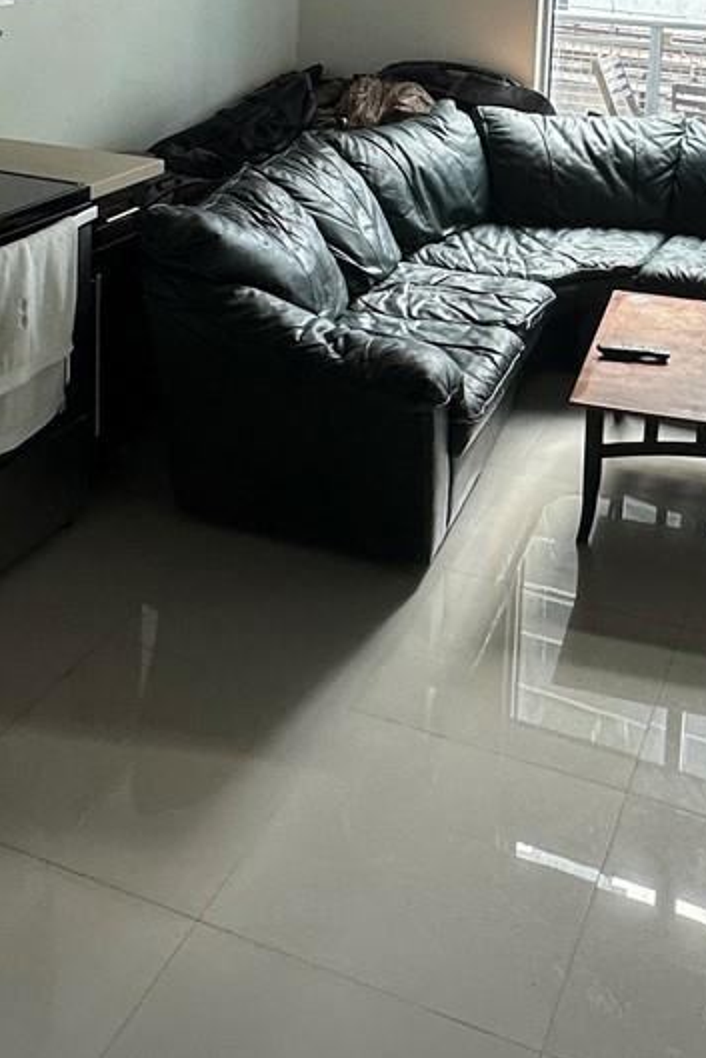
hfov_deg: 30.5
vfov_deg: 40.0
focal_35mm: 44
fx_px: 1293
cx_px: 414
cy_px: 42
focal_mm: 2.22
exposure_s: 1/99
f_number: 2.2
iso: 64
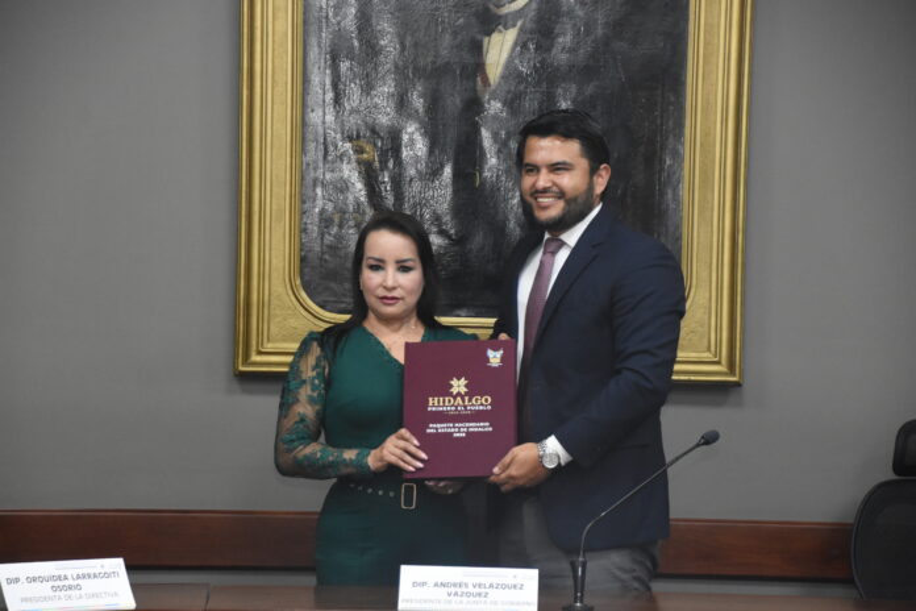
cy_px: 306
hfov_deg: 14.4
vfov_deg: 9.6
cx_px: 458
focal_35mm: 142
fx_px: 3626
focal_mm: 95
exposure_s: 1/80
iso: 3200
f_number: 5.3
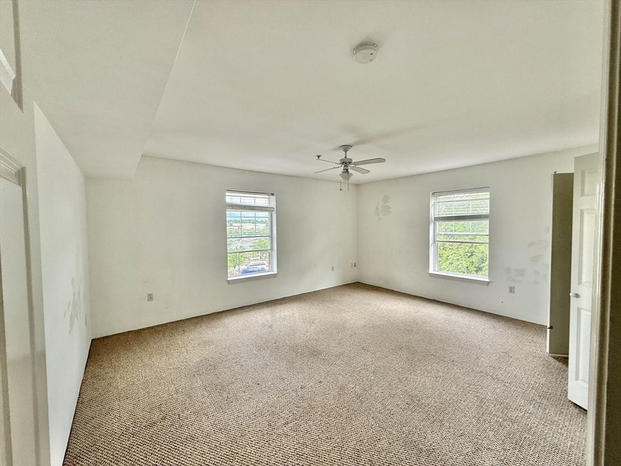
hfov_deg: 102.1
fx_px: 251
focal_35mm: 14
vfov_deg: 85.7
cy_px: 233
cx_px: 310
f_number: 2.2
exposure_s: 1/99
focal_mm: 2.22
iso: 80
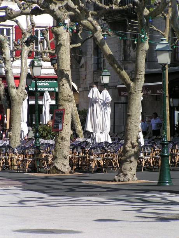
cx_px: 90
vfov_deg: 9.6
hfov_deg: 7.2
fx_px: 1420
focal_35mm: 206
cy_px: 119
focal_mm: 31.5
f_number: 5.6
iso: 50
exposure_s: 1/400
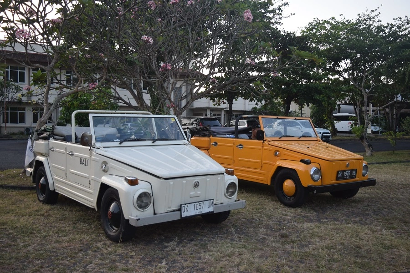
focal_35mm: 36
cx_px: 205
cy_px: 136
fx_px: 410
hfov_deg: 53.1
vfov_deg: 36.9
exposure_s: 1/640
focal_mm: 24
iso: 800
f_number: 4
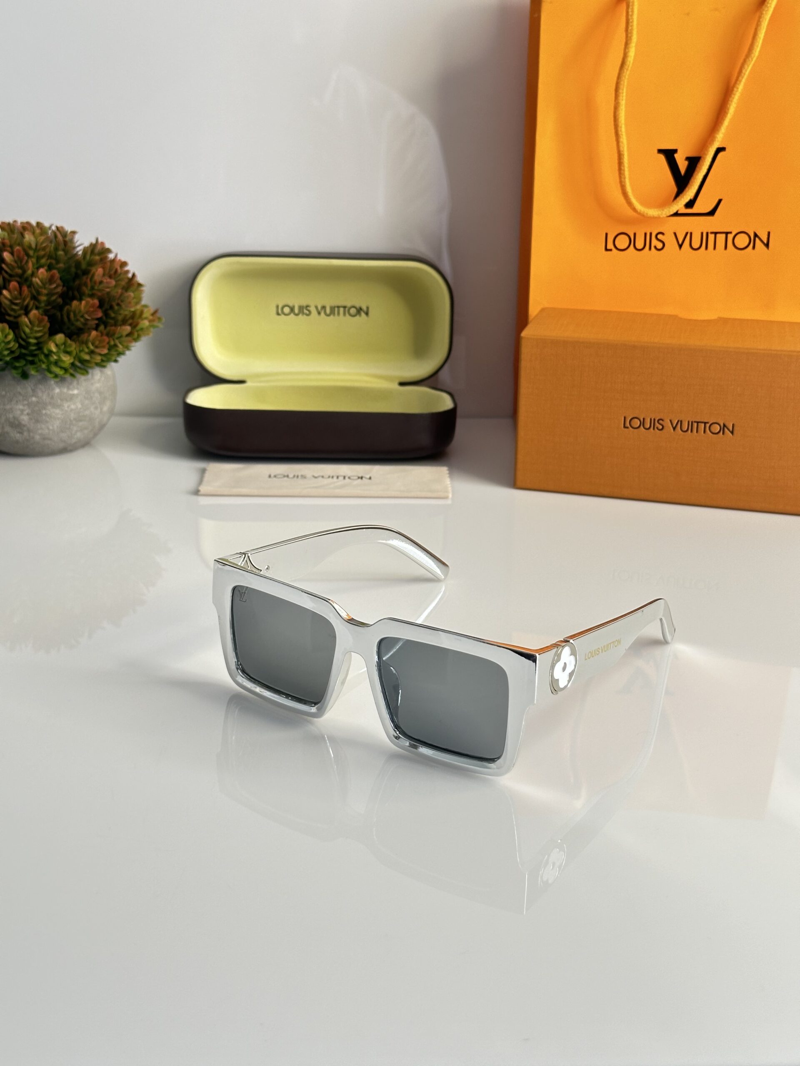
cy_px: 533
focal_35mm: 48
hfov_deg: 30.3
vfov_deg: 39.7
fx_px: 1479
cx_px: 400
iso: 125
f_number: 1.78
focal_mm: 6.86
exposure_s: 1/60
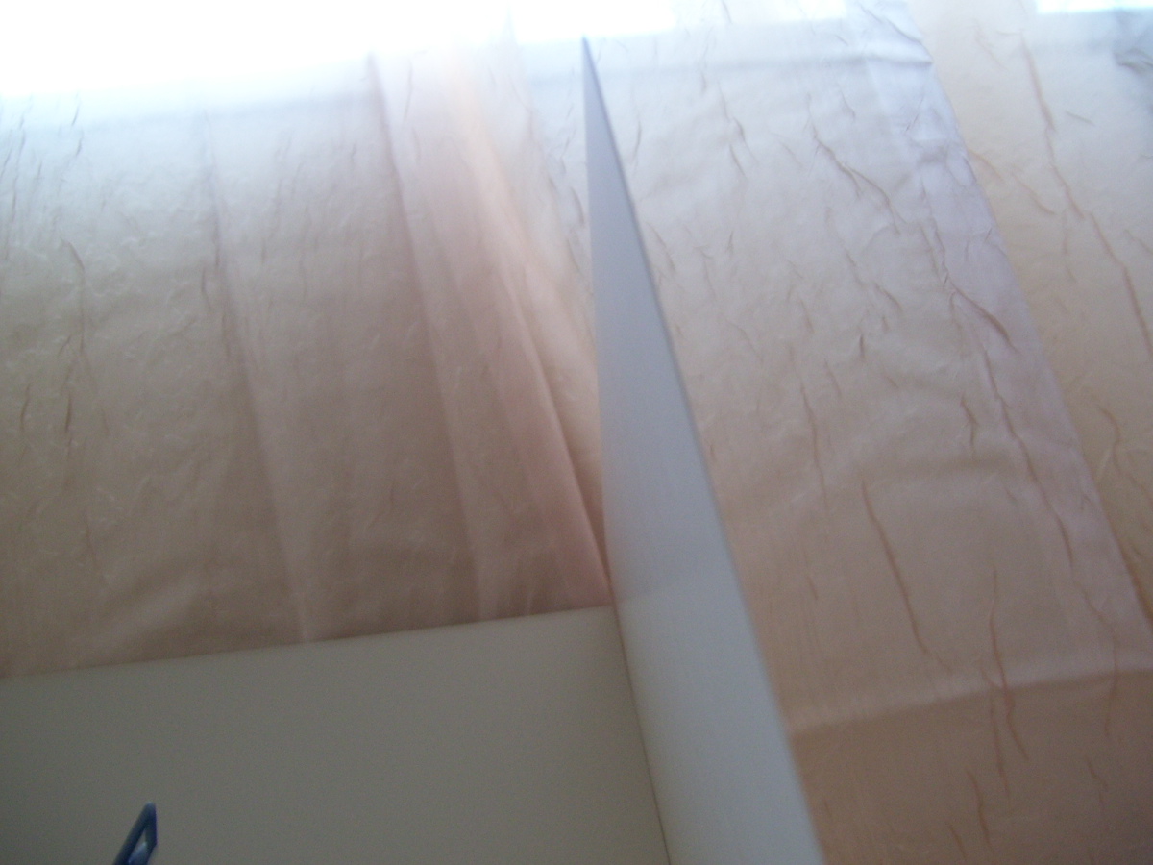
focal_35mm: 36
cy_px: 432
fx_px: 1199
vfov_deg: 39.7
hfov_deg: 51.4
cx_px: 576
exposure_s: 1/20
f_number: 2.7
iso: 160
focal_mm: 6
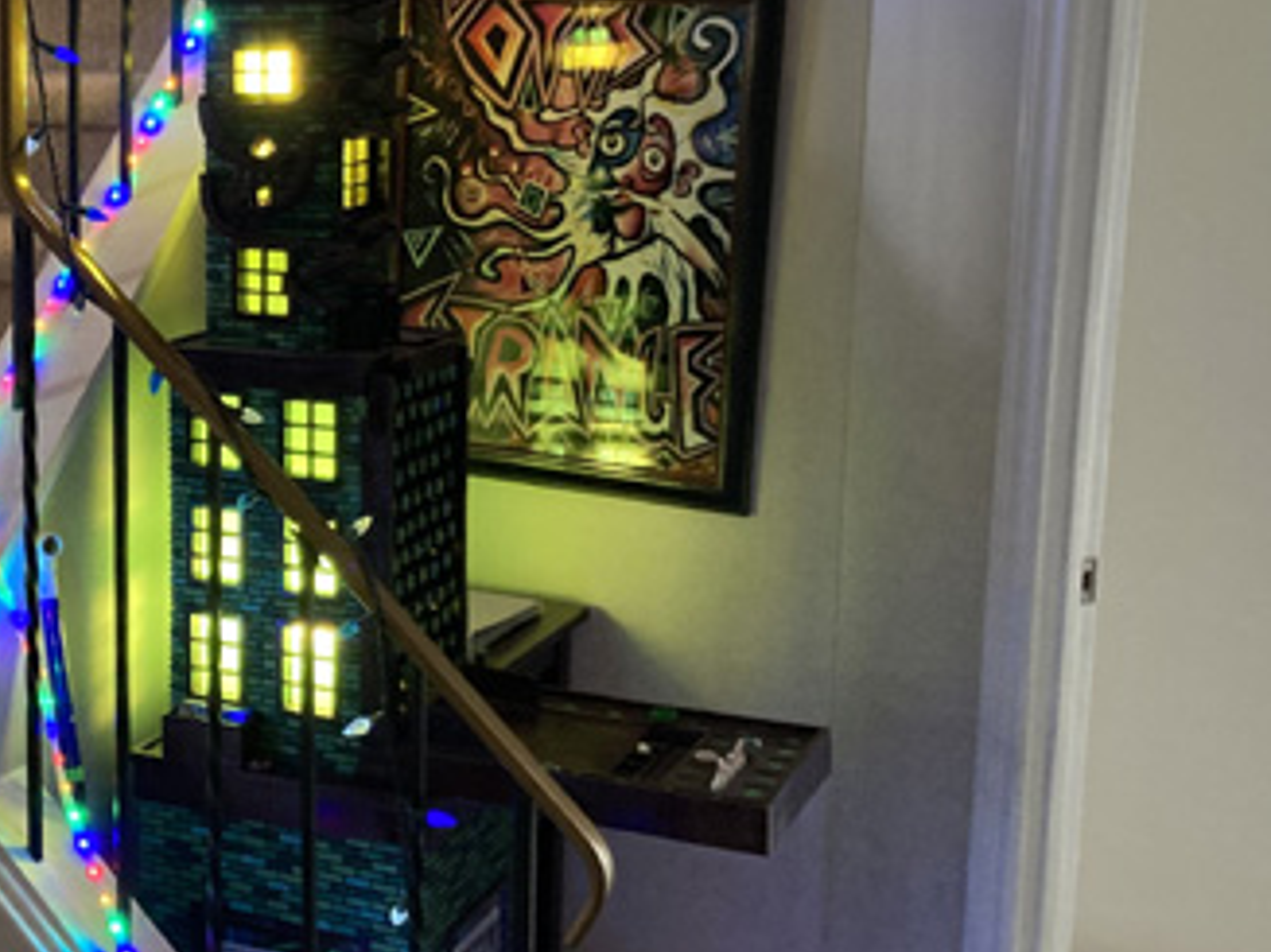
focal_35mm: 60
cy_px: 356
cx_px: 245
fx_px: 2202
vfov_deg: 24.3
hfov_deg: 31.3
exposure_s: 1/40
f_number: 1.8
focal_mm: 3.99
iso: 320
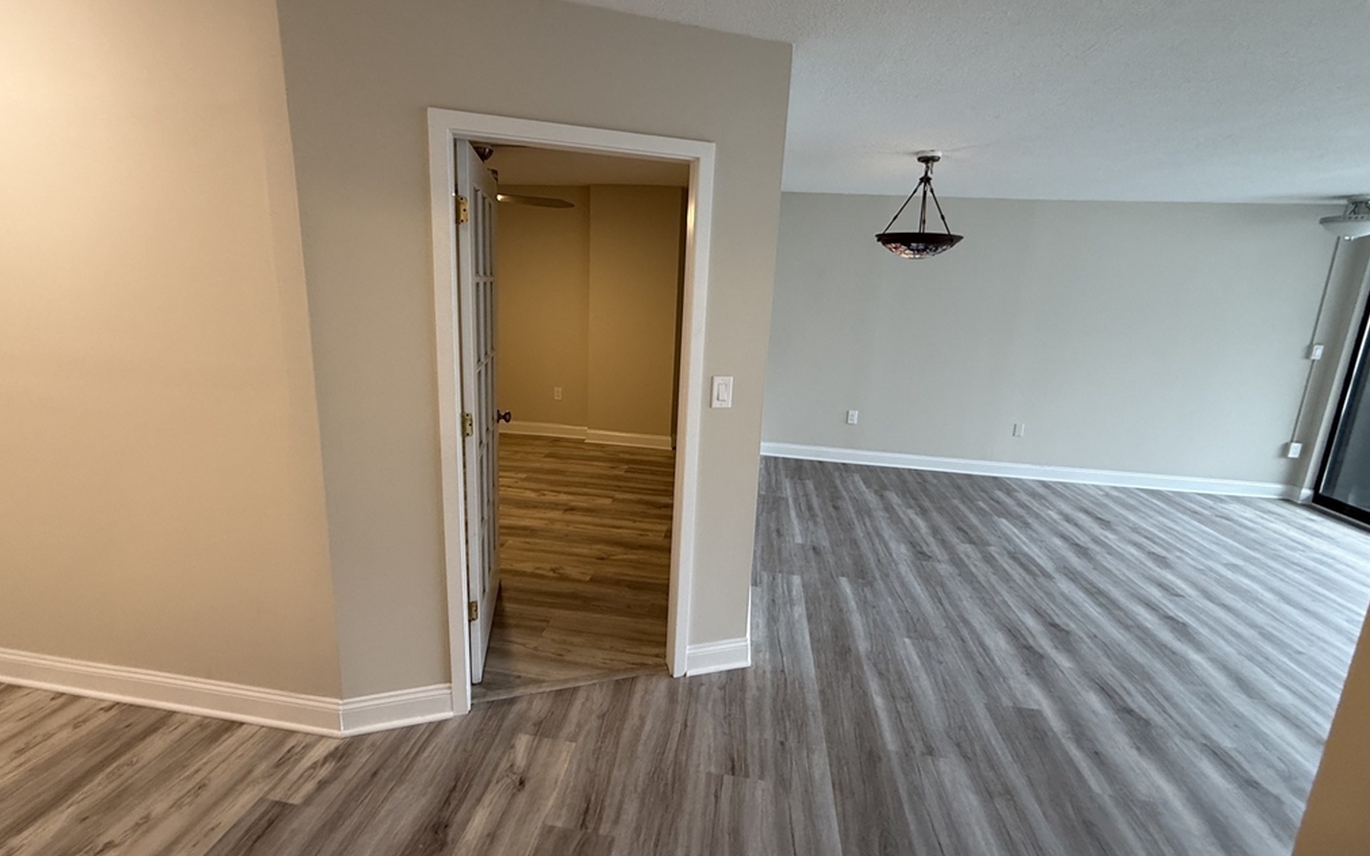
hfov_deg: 101.5
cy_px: 394
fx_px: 560
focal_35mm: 15
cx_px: 680
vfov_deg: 74.7
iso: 160
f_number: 2.2
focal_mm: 2.22
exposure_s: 1/60
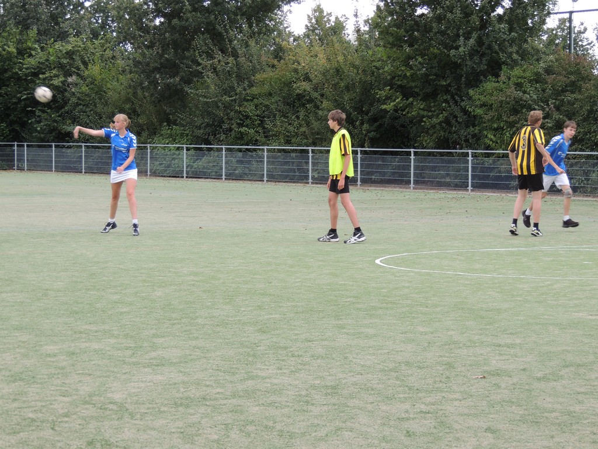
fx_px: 1814
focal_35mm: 105
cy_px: 224
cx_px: 299
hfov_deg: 18.7
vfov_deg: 14.1
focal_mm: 18.7
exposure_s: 1/125
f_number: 4.2
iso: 100
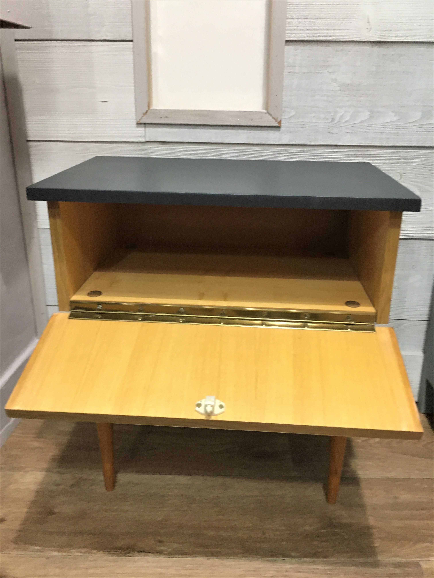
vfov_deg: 61.7
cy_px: 289
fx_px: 485
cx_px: 217
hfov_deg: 48.2
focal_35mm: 29
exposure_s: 1/17
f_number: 2.2
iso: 200
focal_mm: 4.15
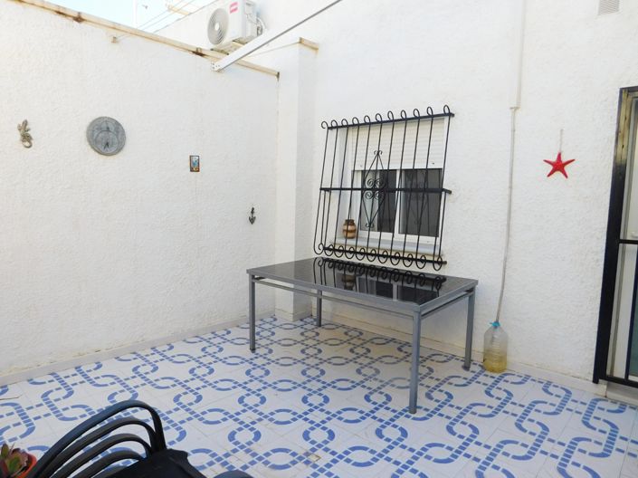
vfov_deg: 58.8
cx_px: 319
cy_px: 239
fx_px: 424
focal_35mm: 23
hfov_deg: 74.0
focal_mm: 4
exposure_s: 1/640
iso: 125
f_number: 3
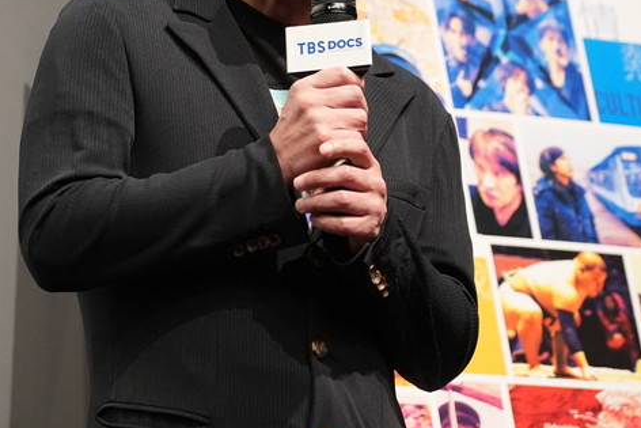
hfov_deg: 6.5
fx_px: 5664
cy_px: 153
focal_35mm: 318
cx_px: 329
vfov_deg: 4.3
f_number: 2.8
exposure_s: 1/125
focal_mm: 150
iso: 5000
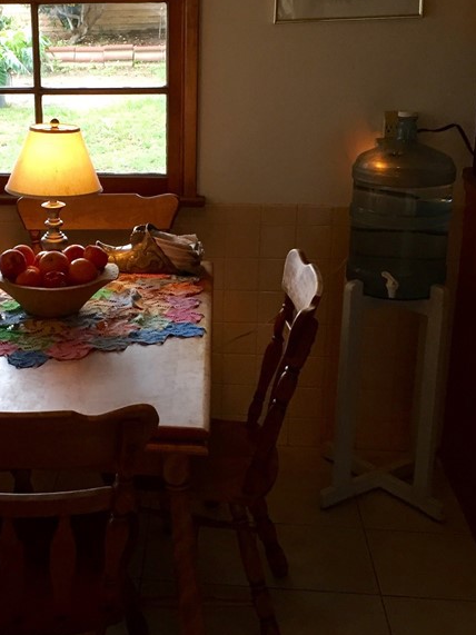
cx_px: 71
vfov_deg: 36.8
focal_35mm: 52
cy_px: 274
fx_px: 954
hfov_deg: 27.3
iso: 50
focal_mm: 4.15
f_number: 2.2
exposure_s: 1/30
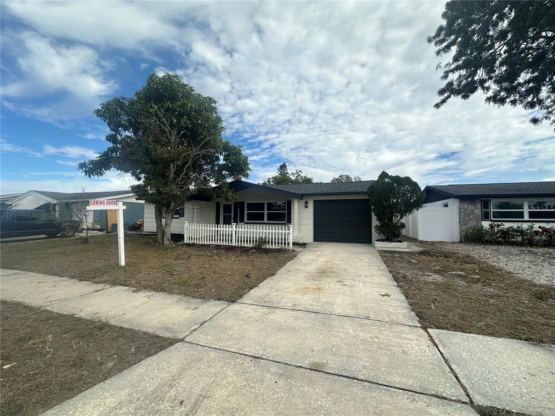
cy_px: 208
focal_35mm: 14
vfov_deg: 85.7
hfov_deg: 102.1
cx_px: 278
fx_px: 224
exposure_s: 1/1742
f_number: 2.2
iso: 50
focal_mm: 2.22
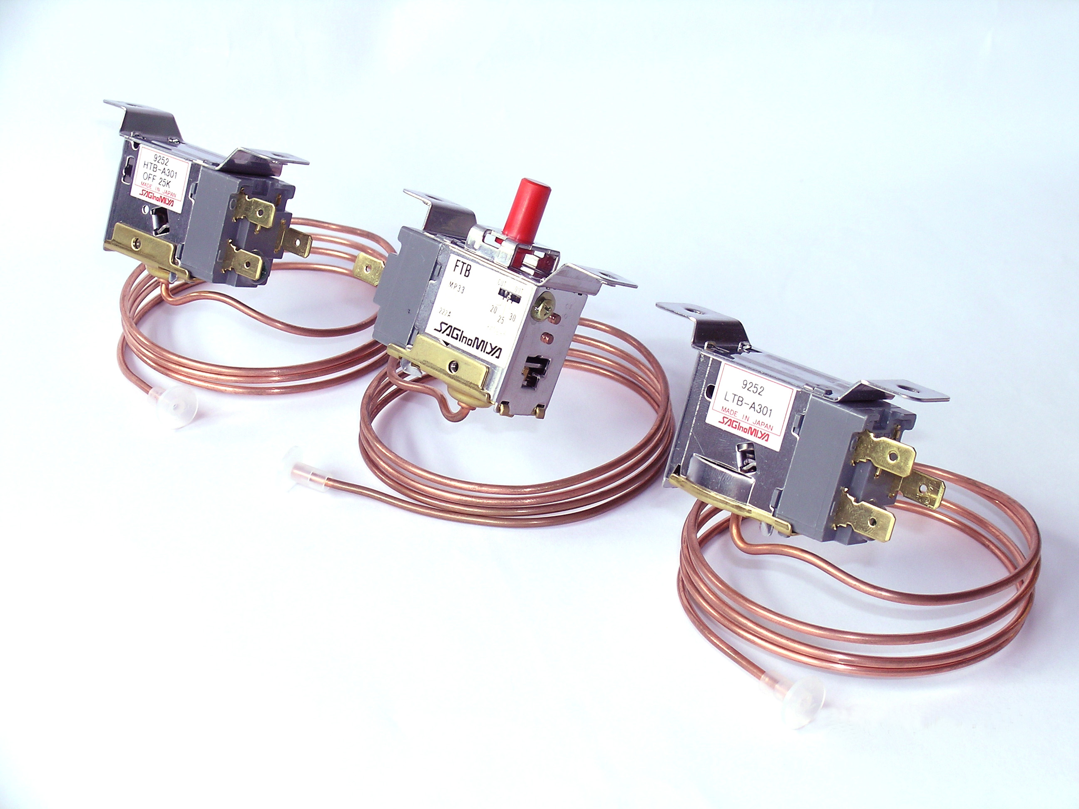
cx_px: 540
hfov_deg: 29.8
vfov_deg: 22.6
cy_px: 404
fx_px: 2026
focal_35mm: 65
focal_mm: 13.5
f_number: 4.8
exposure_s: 1/15
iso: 50
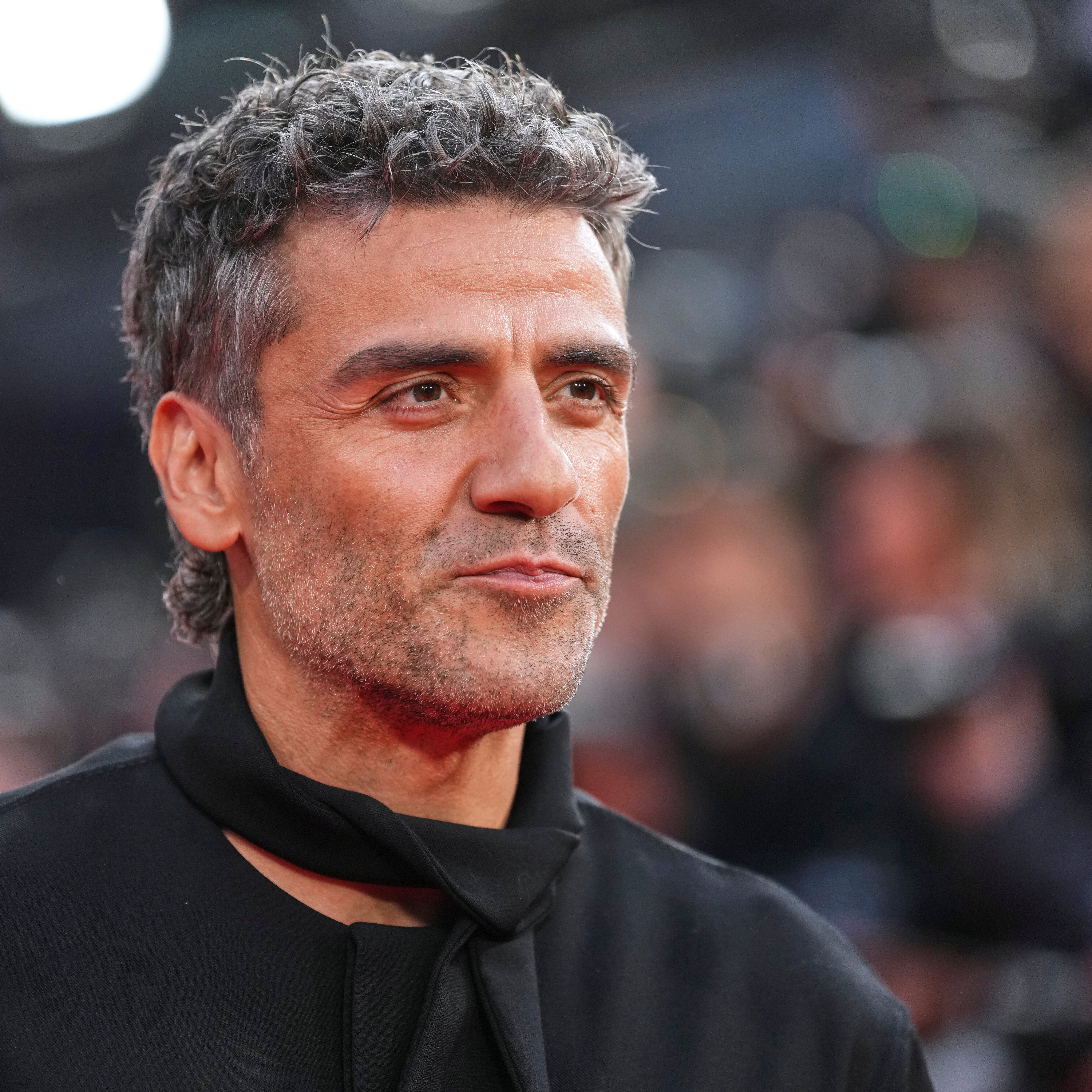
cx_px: 497
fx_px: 9137
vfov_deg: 6.8
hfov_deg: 6.8
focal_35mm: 256
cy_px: 544
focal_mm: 200
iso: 1600
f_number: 2.8
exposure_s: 1/800
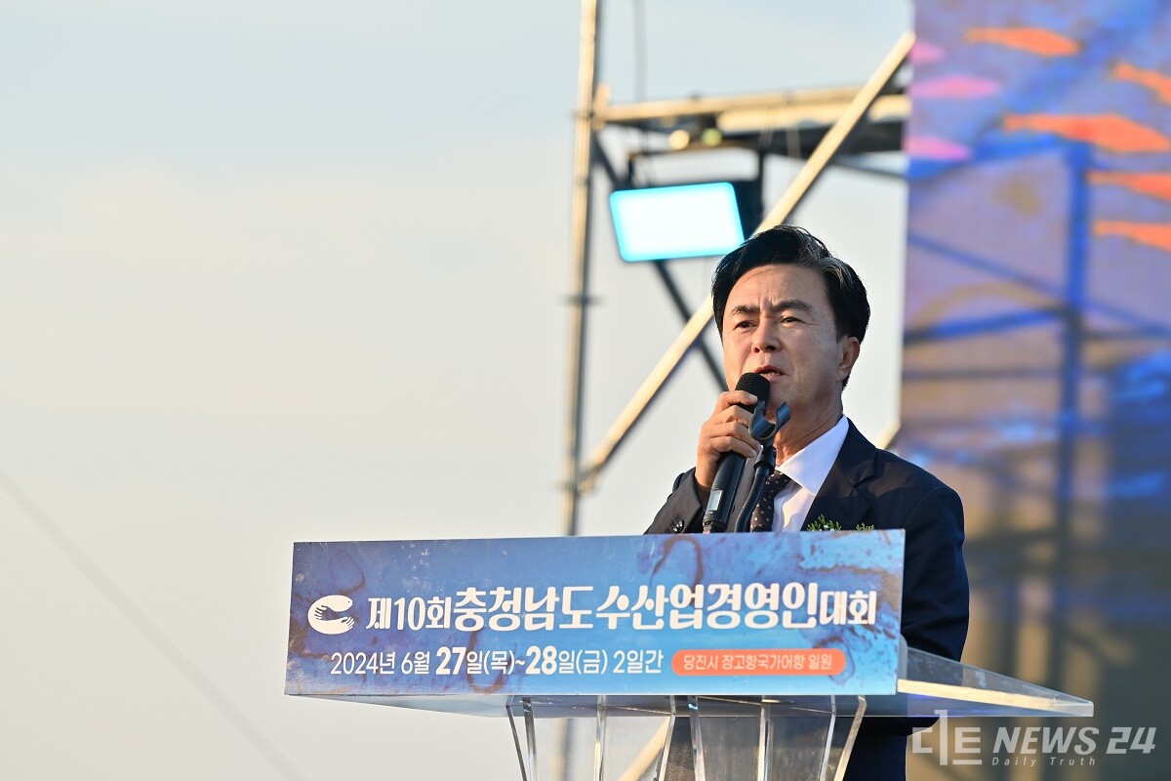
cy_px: 390
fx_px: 6505
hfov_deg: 10.3
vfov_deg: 6.9
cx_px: 586
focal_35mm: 200
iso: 100
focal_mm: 200
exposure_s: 1/320
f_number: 5
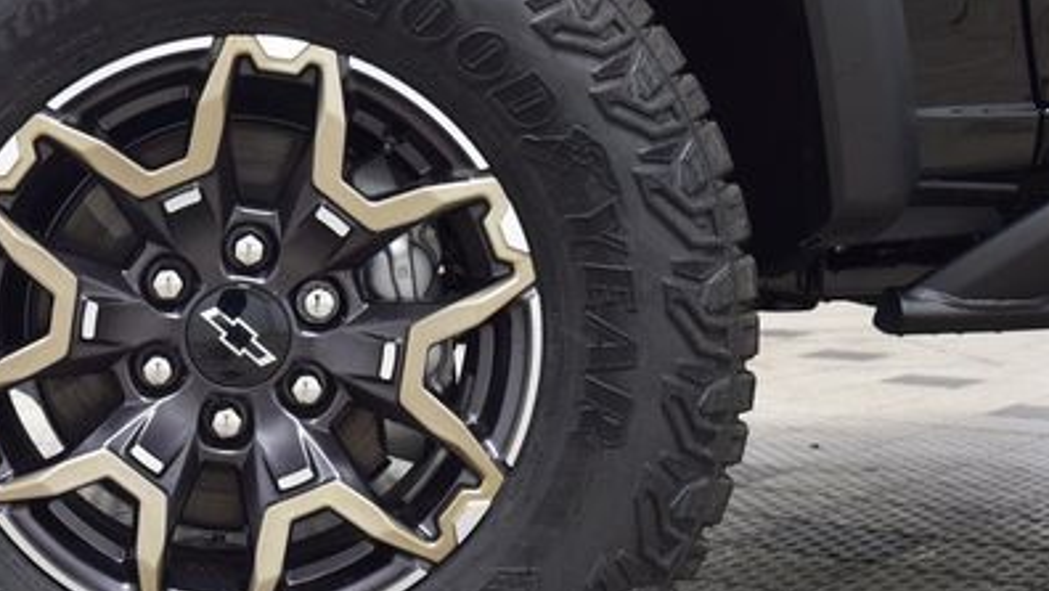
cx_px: 225
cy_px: 327
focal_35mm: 61
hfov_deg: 33.4
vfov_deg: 19.7
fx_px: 1697
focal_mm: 24
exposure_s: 1/15
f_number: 6.3
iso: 1000
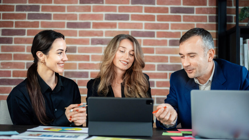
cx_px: 124
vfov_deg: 22.6
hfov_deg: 39.2
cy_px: 77
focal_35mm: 53
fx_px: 350
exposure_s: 1/200
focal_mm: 50
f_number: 2.2
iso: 640
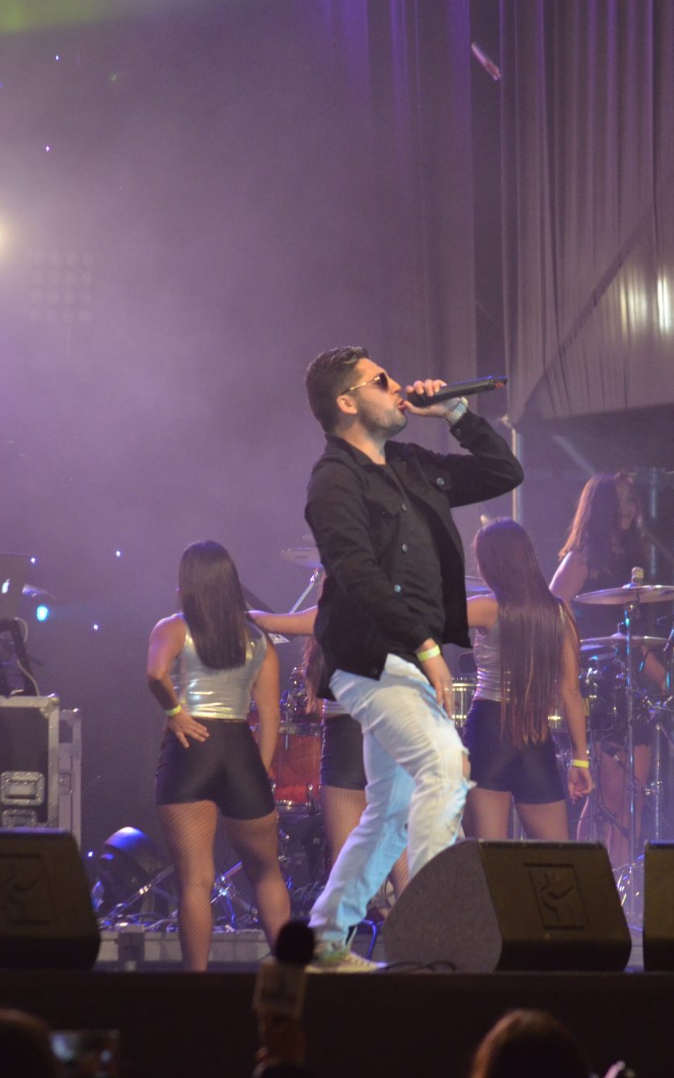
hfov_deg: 5.7
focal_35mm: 231
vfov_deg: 9.1
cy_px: 539
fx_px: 6793
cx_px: 412
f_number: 4.5
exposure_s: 1/200
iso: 1600
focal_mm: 100
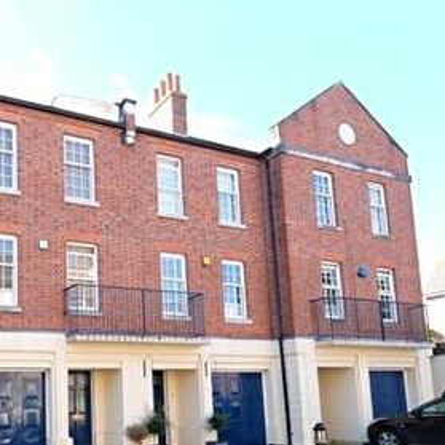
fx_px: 465
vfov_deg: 48.7
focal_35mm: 32
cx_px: 73
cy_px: 344
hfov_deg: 47.6
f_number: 4
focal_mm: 10
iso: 200
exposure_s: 1/160
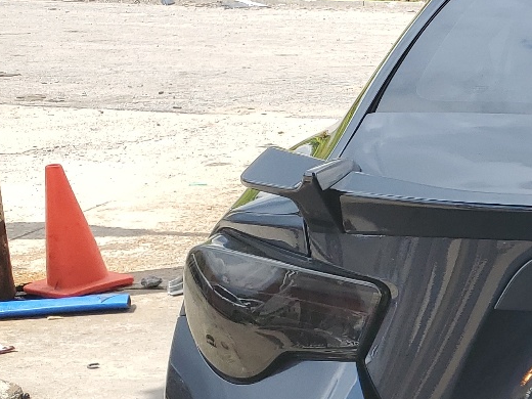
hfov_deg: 21.1
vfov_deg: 18.1
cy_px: 364
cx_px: 771
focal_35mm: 80
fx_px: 1229
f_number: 1.5
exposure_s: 1/2000
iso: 50
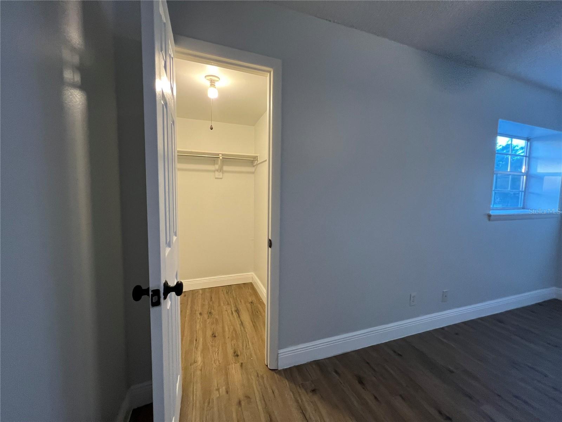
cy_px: 211
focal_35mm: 13
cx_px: 281
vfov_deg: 89.9
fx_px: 211
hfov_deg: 106.2
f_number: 1.8
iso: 160
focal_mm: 1.57
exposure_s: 1/60
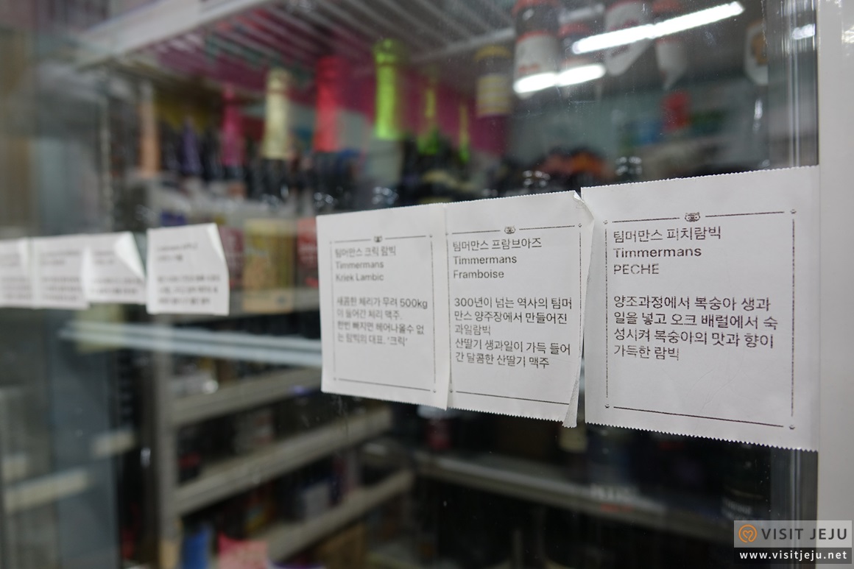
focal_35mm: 24
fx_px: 569
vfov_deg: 53.1
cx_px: 427
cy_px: 284
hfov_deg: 73.8
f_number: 2.8
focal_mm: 8.83
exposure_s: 1/30
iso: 125
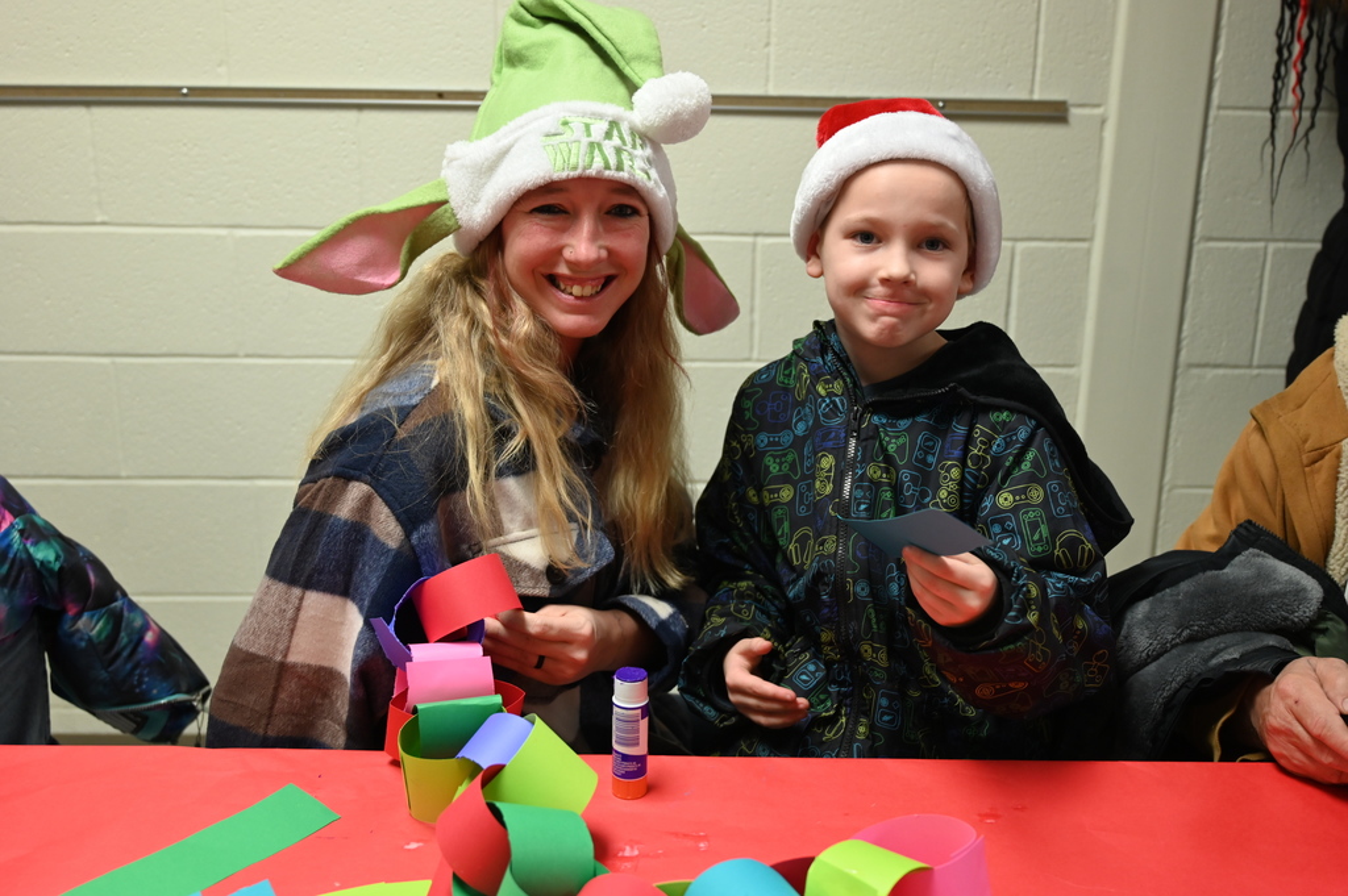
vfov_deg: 37.8
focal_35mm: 35
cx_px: 674
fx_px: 1309
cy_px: 448
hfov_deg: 54.5
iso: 1600
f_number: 4
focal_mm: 35
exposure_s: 1/125
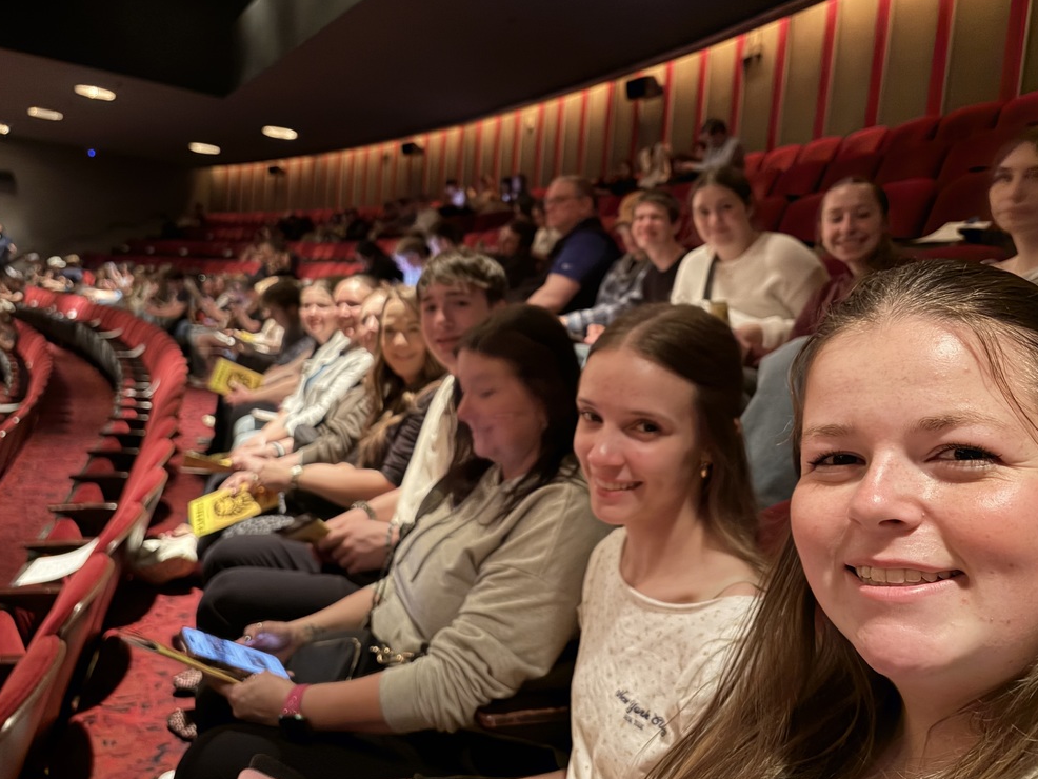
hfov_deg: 65.3
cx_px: 531
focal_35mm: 27
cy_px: 395
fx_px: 810
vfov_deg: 51.4
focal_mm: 5.96
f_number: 1.6
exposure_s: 1/17
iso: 1000
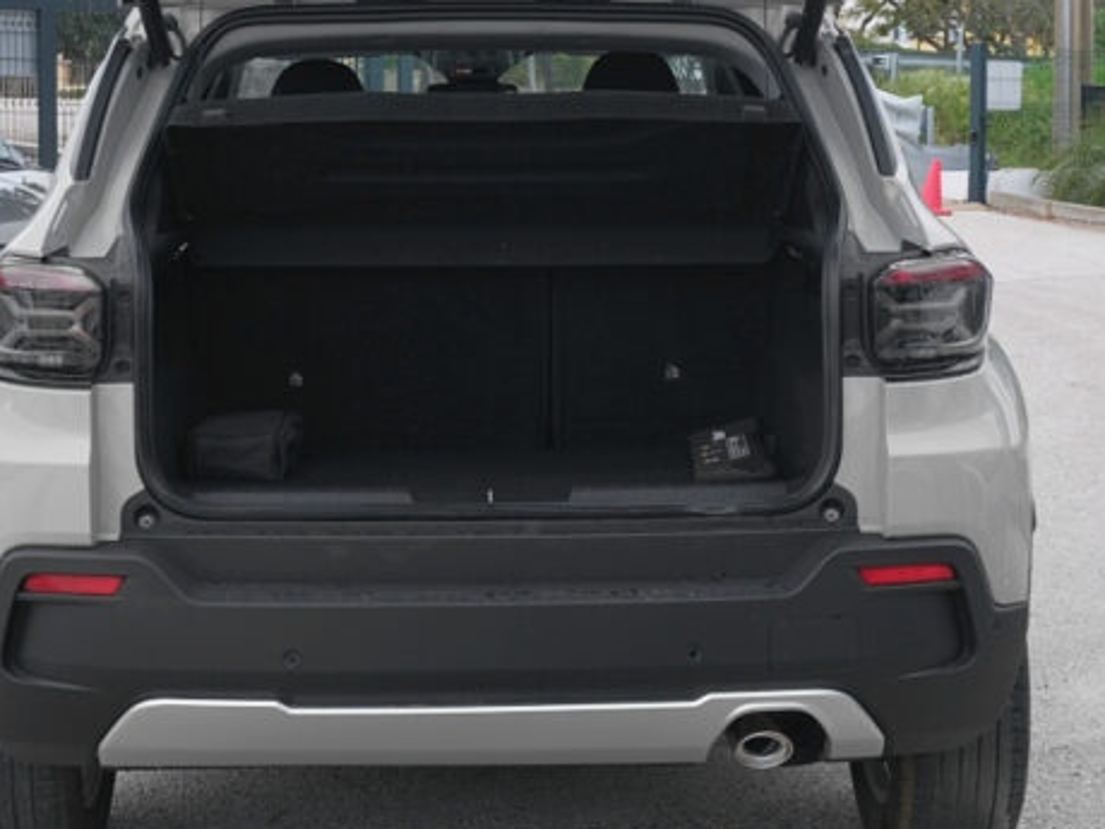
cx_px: 514
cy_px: 294
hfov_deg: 25.3
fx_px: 2458
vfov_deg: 19.1
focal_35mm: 77
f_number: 7.1
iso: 160
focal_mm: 24.2
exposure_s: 1/60
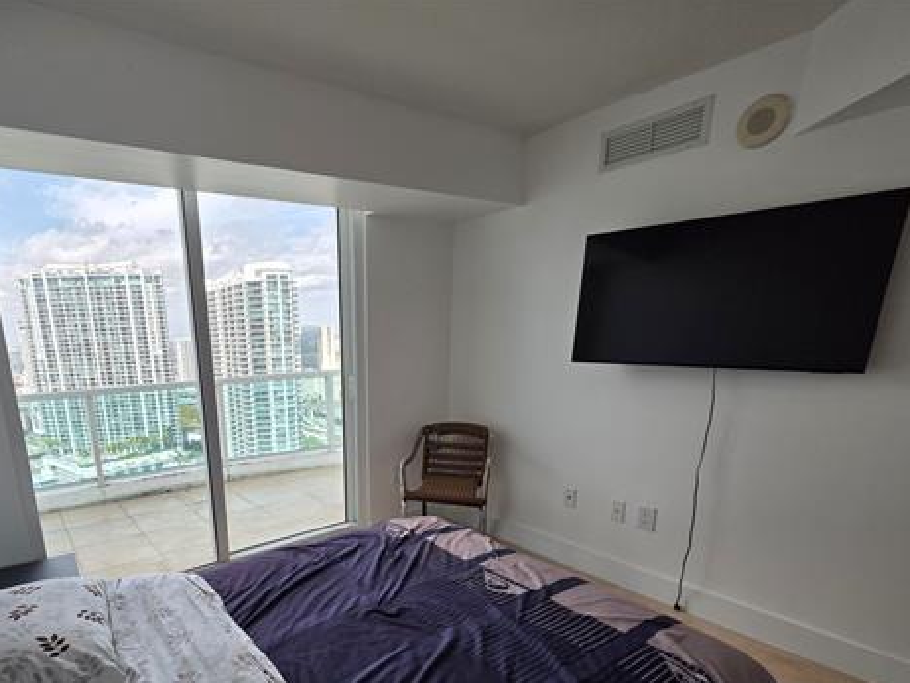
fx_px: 473
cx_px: 327
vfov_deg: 69.1
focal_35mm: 18
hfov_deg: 85.6
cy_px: 468
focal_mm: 2.2
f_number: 1.9
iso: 40
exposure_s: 1/484
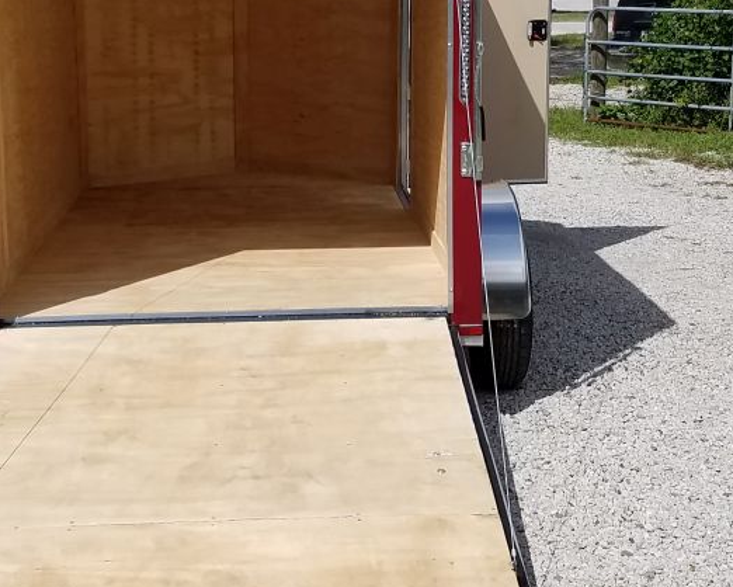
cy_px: 118
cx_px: 352
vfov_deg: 22.2
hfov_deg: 27.9
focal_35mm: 68
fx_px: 1476
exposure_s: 1/5504
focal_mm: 4.2
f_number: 1.7
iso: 50
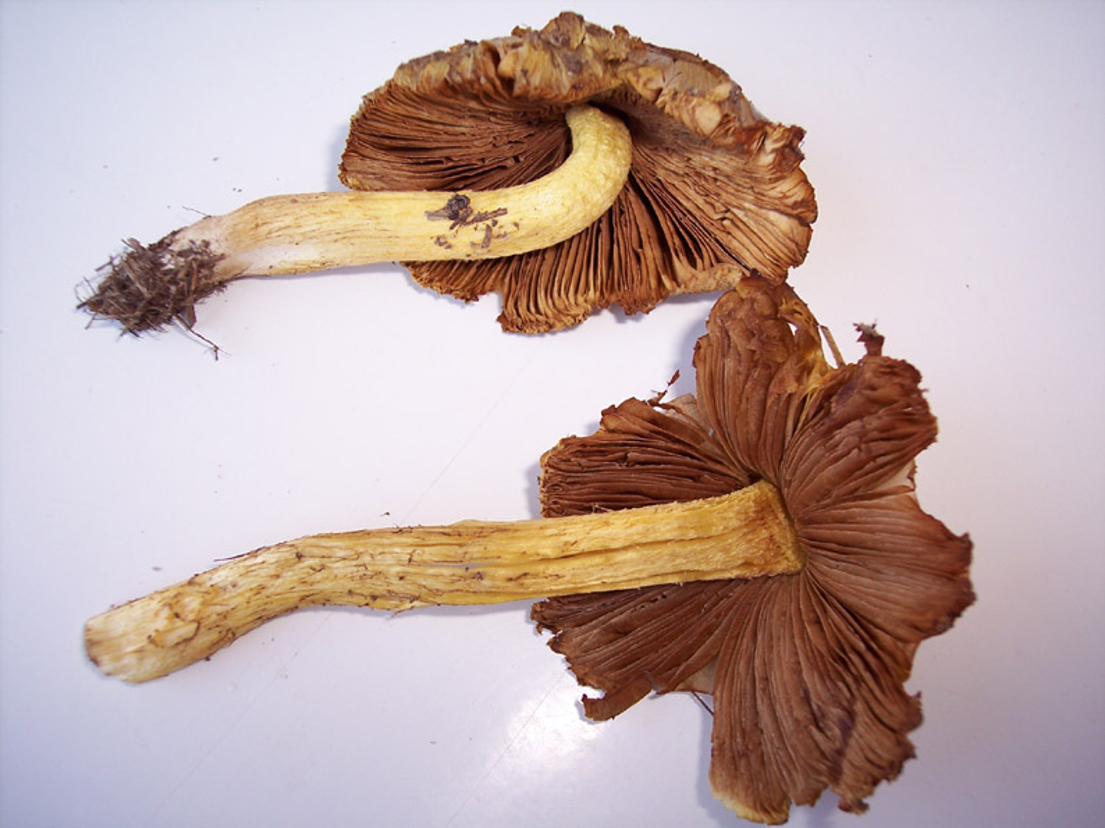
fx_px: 1245
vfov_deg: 36.8
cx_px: 552
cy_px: 414
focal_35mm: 39
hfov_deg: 47.9
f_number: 3.4
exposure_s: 1/90
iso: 100
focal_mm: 8
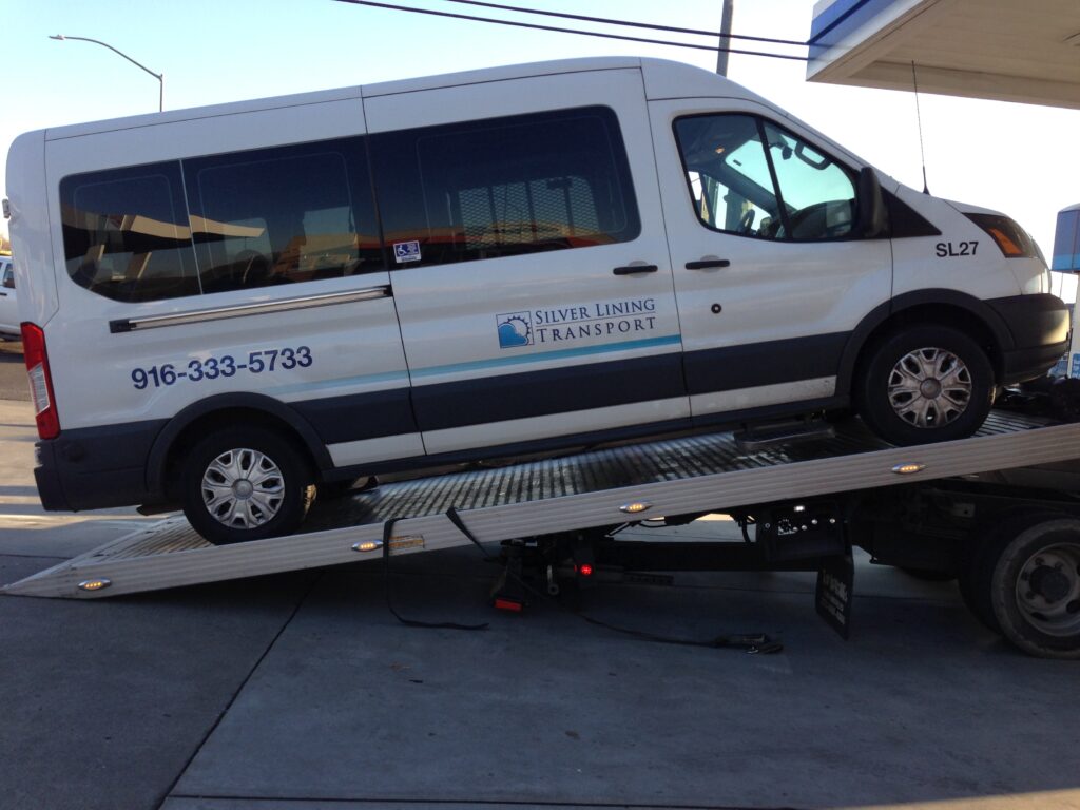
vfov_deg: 42.9
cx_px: 540
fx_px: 1030
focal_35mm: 33
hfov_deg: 55.4
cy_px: 405
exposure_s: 1/347
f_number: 2.4
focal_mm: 4.12
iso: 50
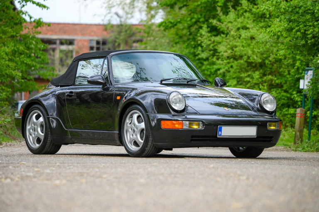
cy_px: 106
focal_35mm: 270
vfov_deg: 5.1
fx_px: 2391
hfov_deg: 7.6
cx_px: 160
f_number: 5.6
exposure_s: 1/320
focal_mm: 270
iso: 250
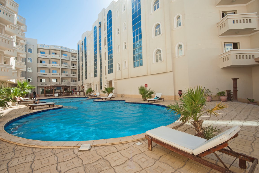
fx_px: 115
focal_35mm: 16
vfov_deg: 73.7
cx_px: 130
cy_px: 86
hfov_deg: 96.8
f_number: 11
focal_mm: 16
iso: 200
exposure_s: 1/200
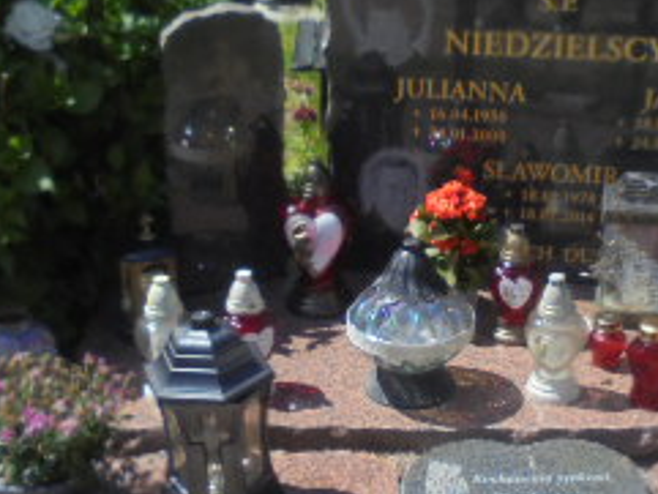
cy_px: 306
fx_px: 1312
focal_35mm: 69
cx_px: 404
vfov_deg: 21.3
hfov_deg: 28.1
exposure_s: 1/640
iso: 100
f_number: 3.5
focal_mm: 4.6
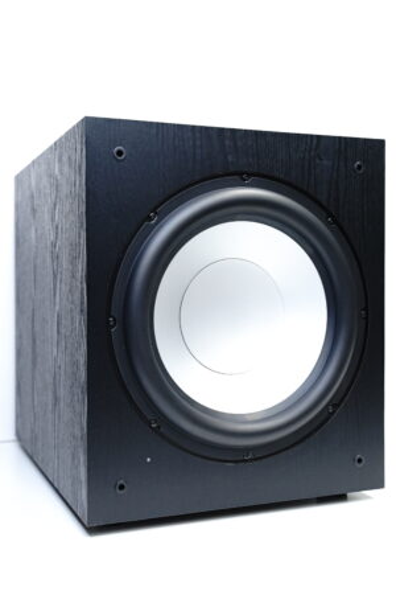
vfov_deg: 43.6
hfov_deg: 29.9
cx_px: 198
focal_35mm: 45
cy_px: 298
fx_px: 742
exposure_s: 1/125
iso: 2000
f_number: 4.5
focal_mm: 45
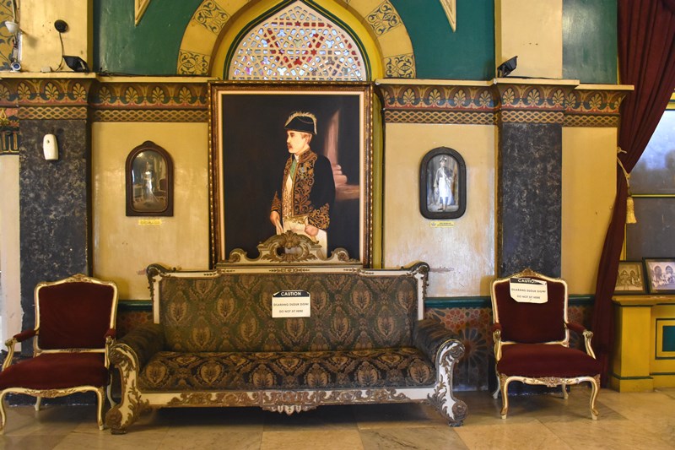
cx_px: 338
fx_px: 562
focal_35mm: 30
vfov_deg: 43.6
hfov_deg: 61.9
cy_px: 225
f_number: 3.5
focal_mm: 20
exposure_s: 1/60
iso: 4000
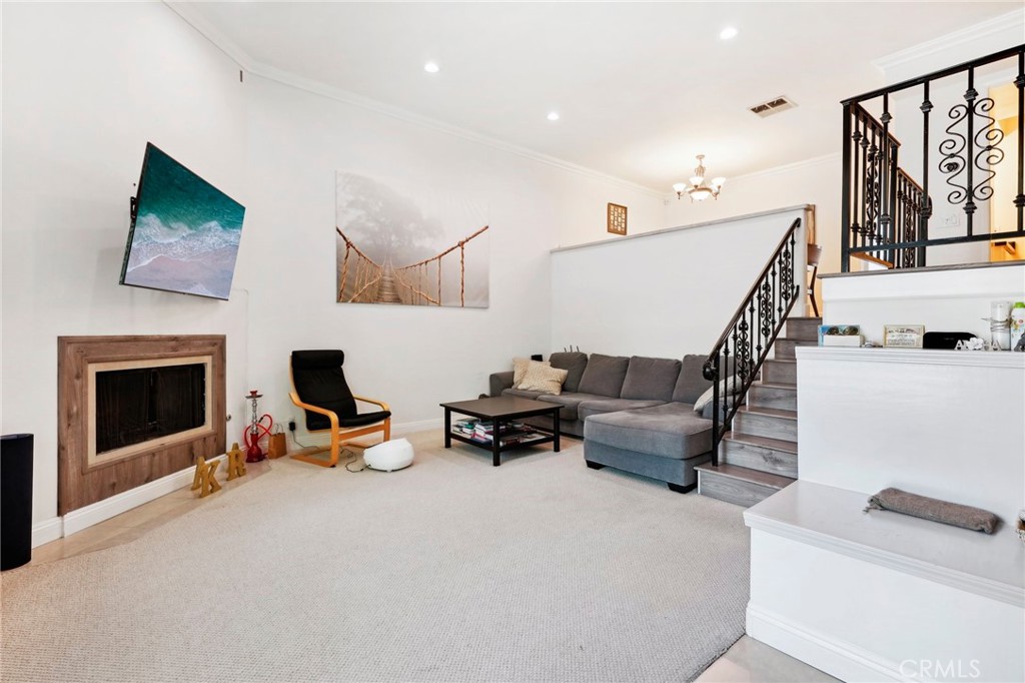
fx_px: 455
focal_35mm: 16
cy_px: 342
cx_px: 512
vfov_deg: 73.7
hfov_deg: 96.8
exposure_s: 1/8
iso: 400
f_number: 8
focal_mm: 16
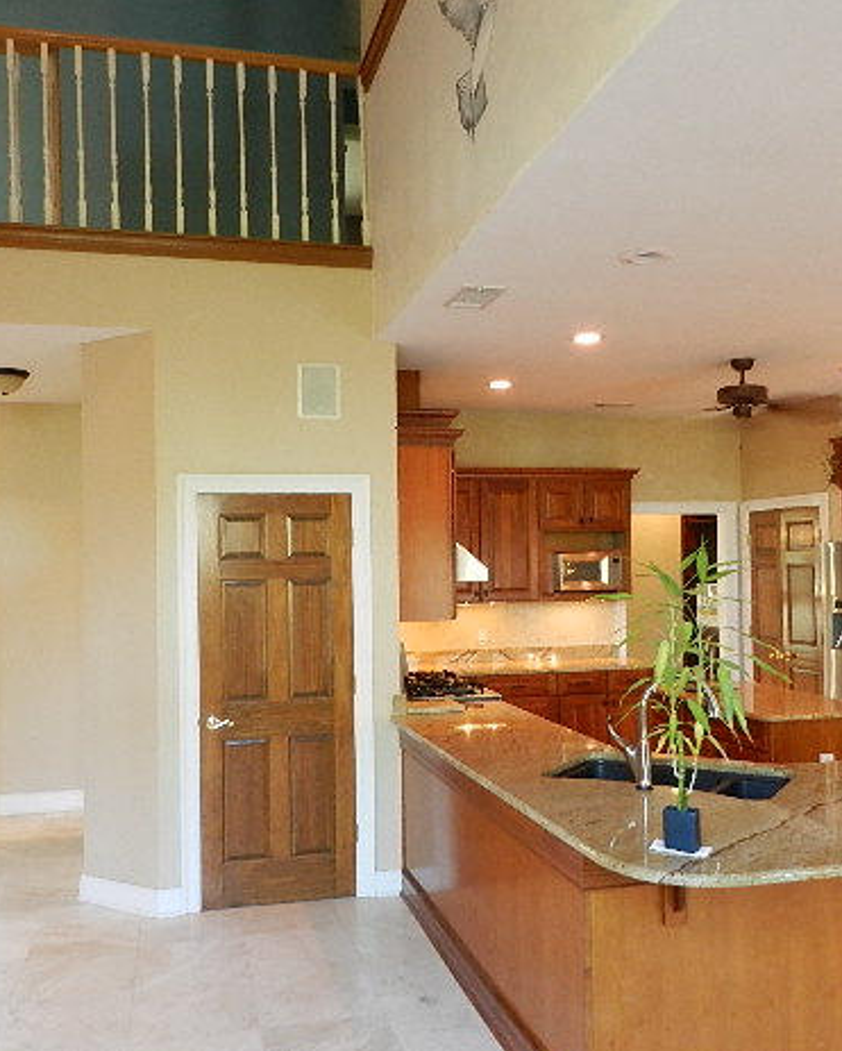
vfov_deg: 57.1
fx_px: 965
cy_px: 540
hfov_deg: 47.2
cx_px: 424
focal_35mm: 31
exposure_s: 1/15
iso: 400
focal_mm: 4
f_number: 3.4
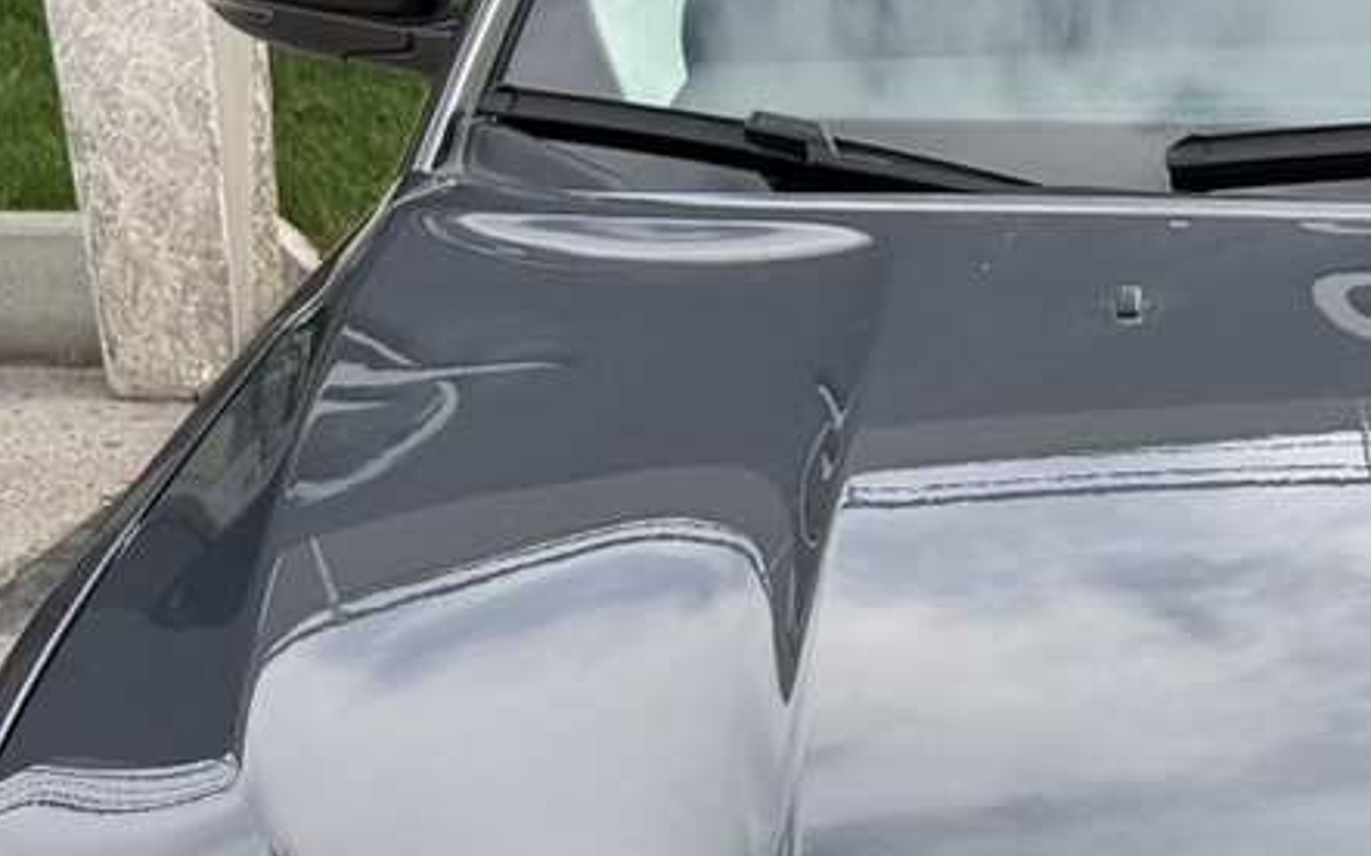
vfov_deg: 11.0
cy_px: 732
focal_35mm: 118
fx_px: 4408
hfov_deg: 17.0
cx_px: 1613
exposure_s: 1/1122
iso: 80
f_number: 1.78
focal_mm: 6.76
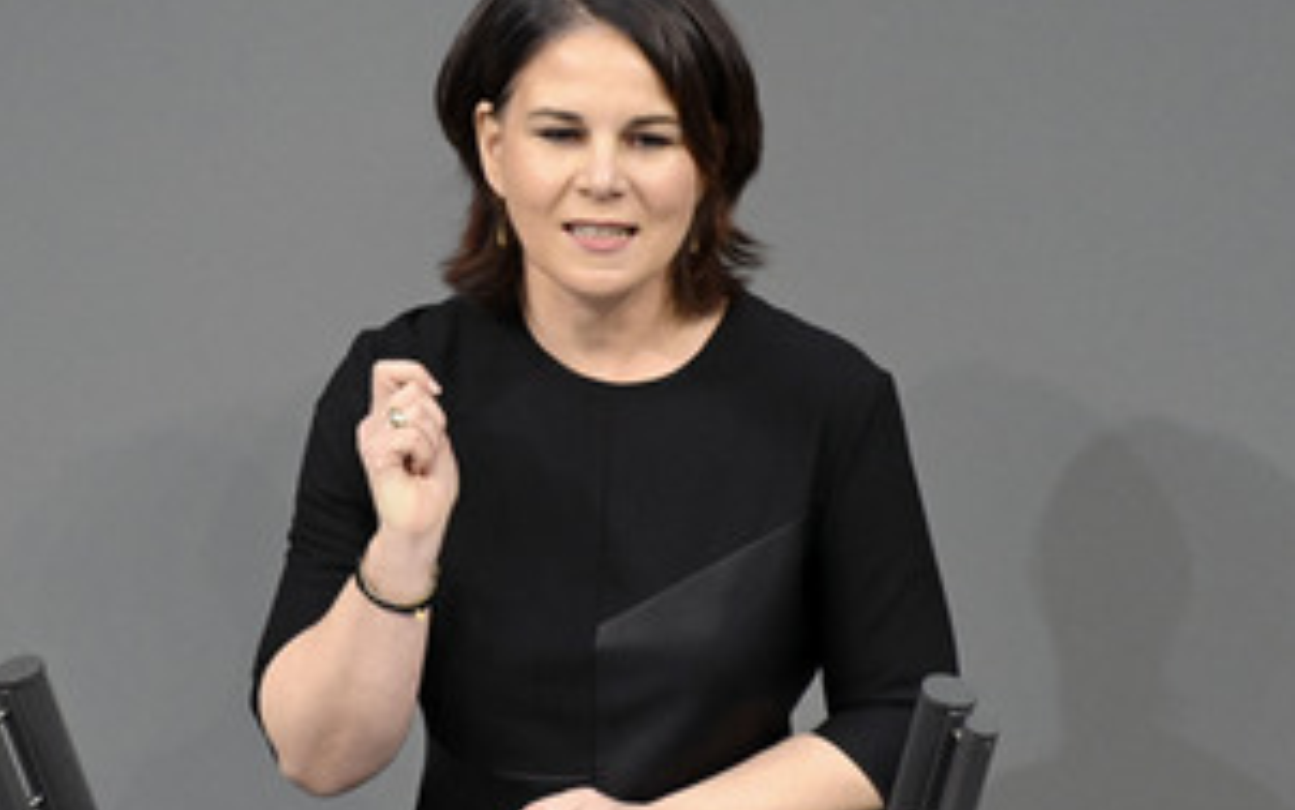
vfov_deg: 1.7
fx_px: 26868
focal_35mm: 761
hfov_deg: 2.8
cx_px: 568
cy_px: 514
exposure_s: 1/200
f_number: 5.6
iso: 8000
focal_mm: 500
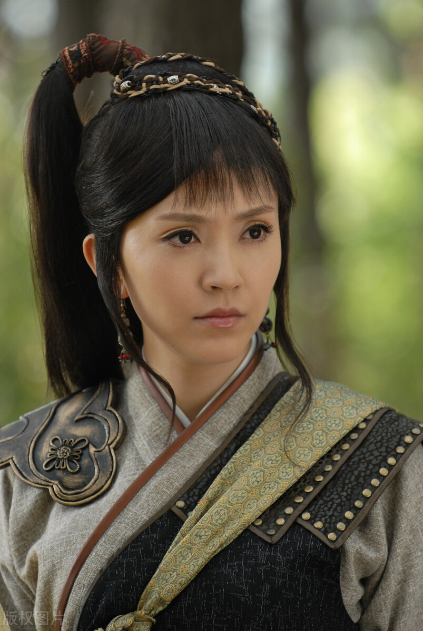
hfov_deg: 5.1
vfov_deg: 7.6
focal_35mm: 270
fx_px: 4746
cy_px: 316
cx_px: 212
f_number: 3.5
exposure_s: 1/100
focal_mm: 180
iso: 280
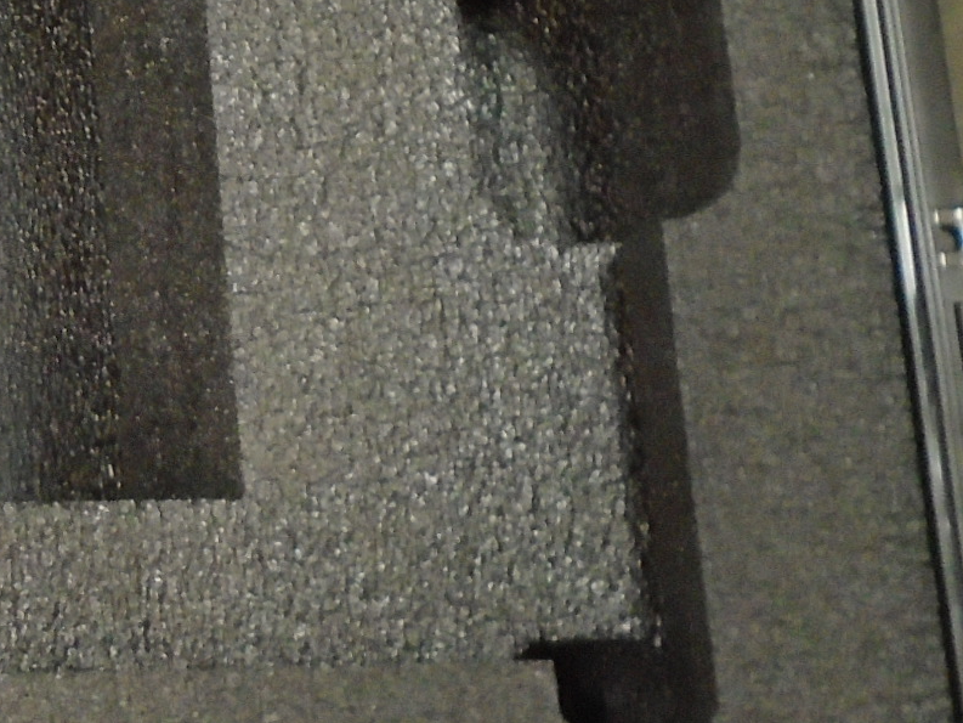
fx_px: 2365
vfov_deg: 17.3
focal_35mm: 85
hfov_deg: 20.5
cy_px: 207
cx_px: -367
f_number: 3.2
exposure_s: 1/8
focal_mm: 4.6
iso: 400
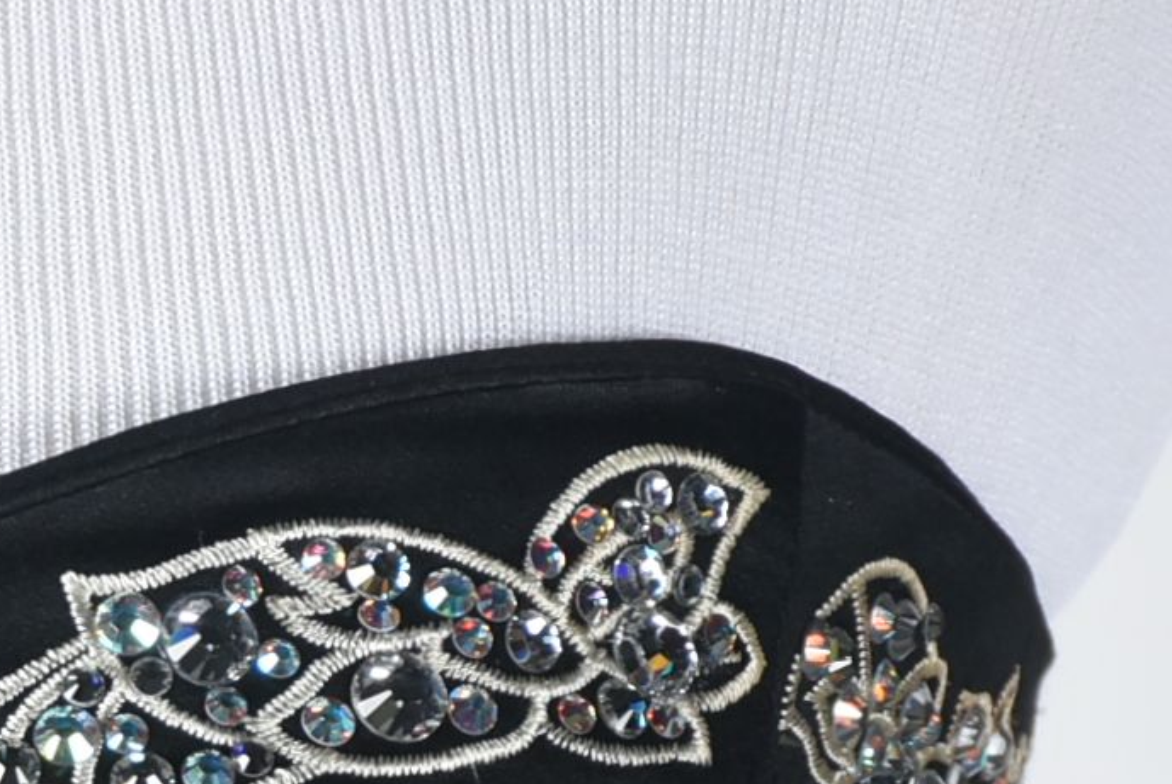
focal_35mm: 651
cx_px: -828
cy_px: 1646
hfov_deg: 3.2
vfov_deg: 2.1
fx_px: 21216
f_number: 10
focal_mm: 100
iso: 200
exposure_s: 1/125
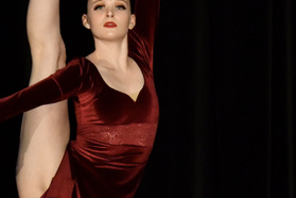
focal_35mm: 409
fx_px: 3363
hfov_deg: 5.0
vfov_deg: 3.4
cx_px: 94
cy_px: 128
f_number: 4.2
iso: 1600
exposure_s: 1/320
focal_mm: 70
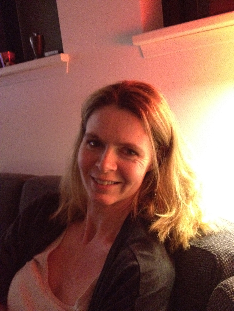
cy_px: 156
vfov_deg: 52.6
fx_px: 315
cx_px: 117
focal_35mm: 35
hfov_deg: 40.7
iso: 800
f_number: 2.4
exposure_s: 1/15
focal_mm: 4.28
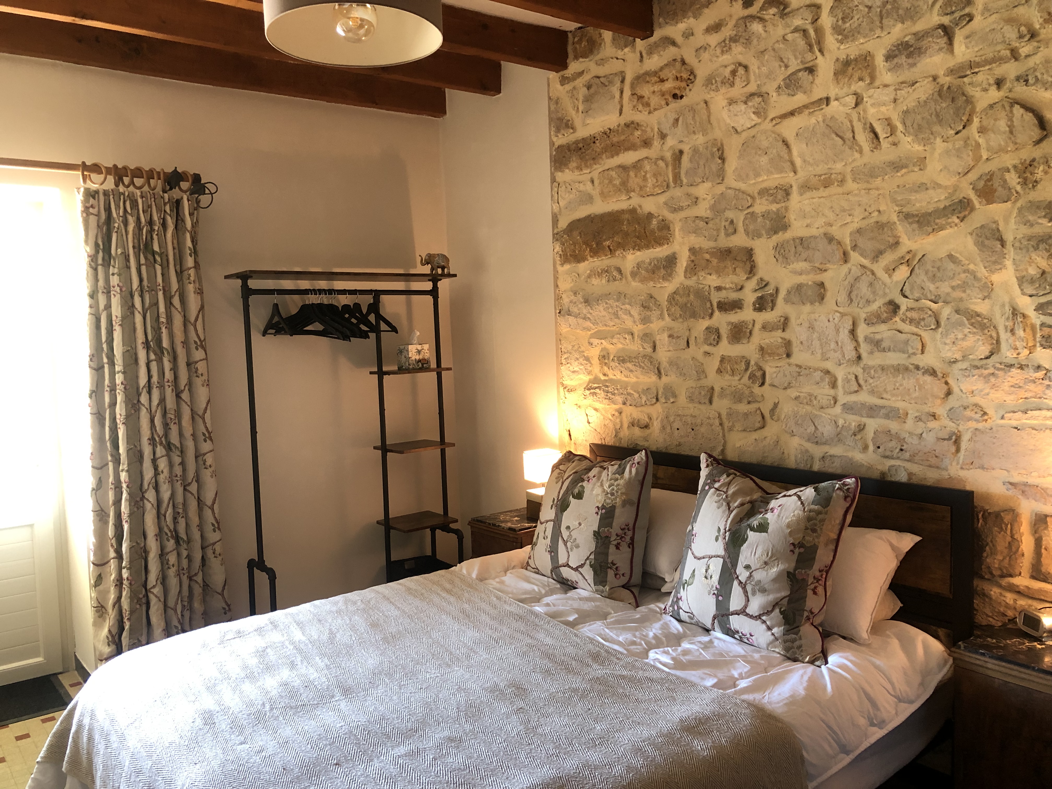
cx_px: 526
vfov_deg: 49.7
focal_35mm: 28
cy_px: 394
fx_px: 851
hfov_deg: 63.4
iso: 100
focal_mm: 3.99
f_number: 1.8
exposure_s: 1/17
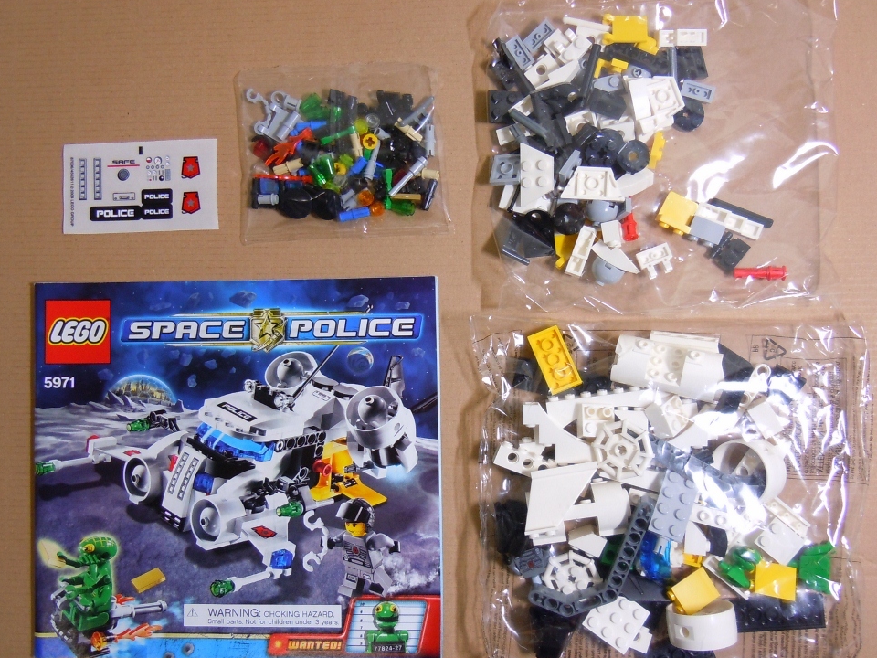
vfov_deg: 44.2
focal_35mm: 32
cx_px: 430
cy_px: 343
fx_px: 811
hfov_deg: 56.8
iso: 200
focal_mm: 5.4
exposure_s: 1/10
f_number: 3.5
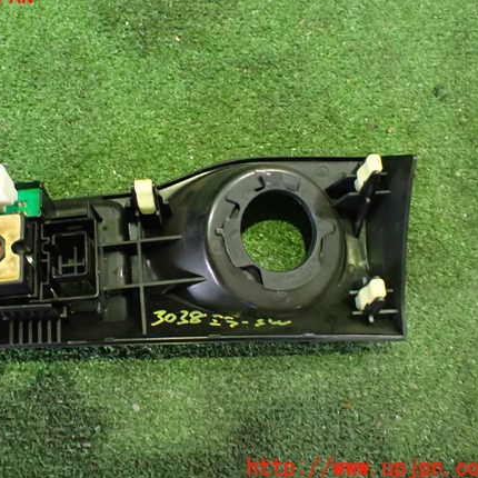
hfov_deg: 44.4
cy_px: 232
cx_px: 165
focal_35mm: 37
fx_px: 578
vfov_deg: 44.9
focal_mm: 5.4
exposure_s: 1/30
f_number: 2.3
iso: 1250
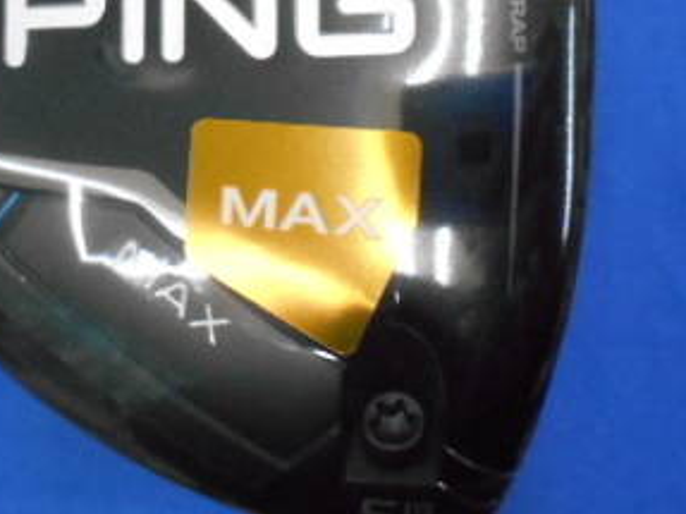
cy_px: 55
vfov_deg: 24.5
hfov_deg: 33.1
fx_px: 1149
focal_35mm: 58
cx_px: 270
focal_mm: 4.6
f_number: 3.2
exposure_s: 1/160
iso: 800
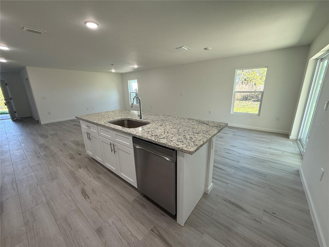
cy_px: 124
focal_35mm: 14
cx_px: 164
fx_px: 133
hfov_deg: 102.1
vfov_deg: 85.7
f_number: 2.2
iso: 125
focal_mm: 2.22
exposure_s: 1/120
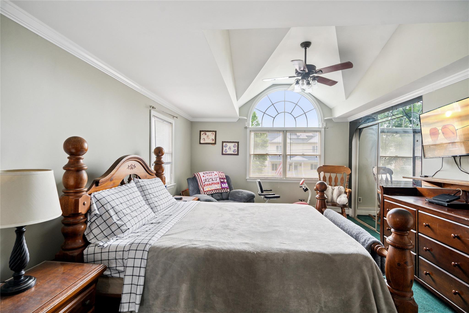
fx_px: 208
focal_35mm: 16
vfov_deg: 73.7
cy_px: 156
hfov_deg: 96.7
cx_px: 234
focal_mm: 16
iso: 640
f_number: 6.3
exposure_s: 1/80
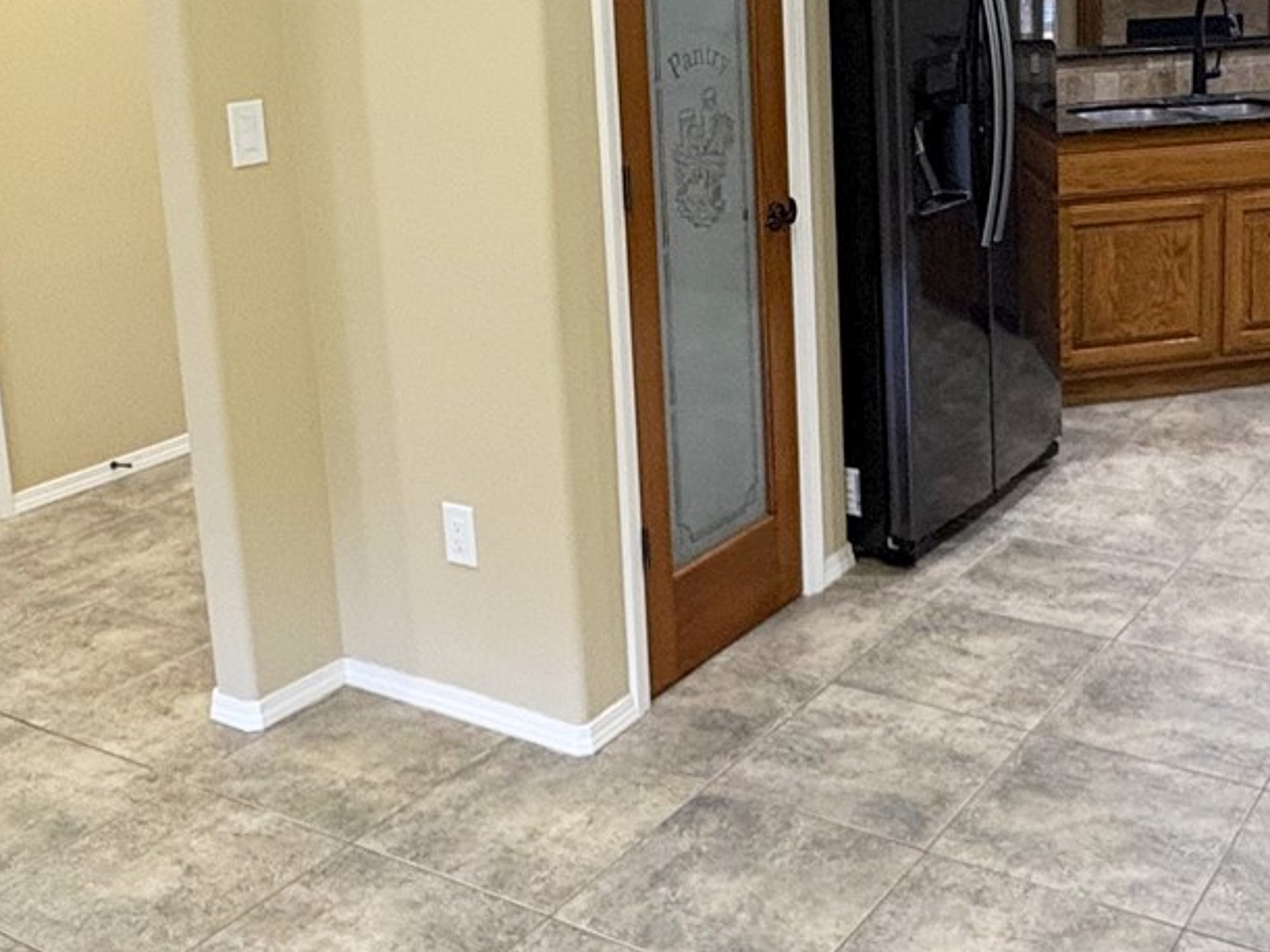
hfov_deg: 42.5
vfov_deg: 32.1
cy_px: 206
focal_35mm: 44
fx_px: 1614
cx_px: 813
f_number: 2.2
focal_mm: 2.22
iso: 320
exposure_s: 1/60
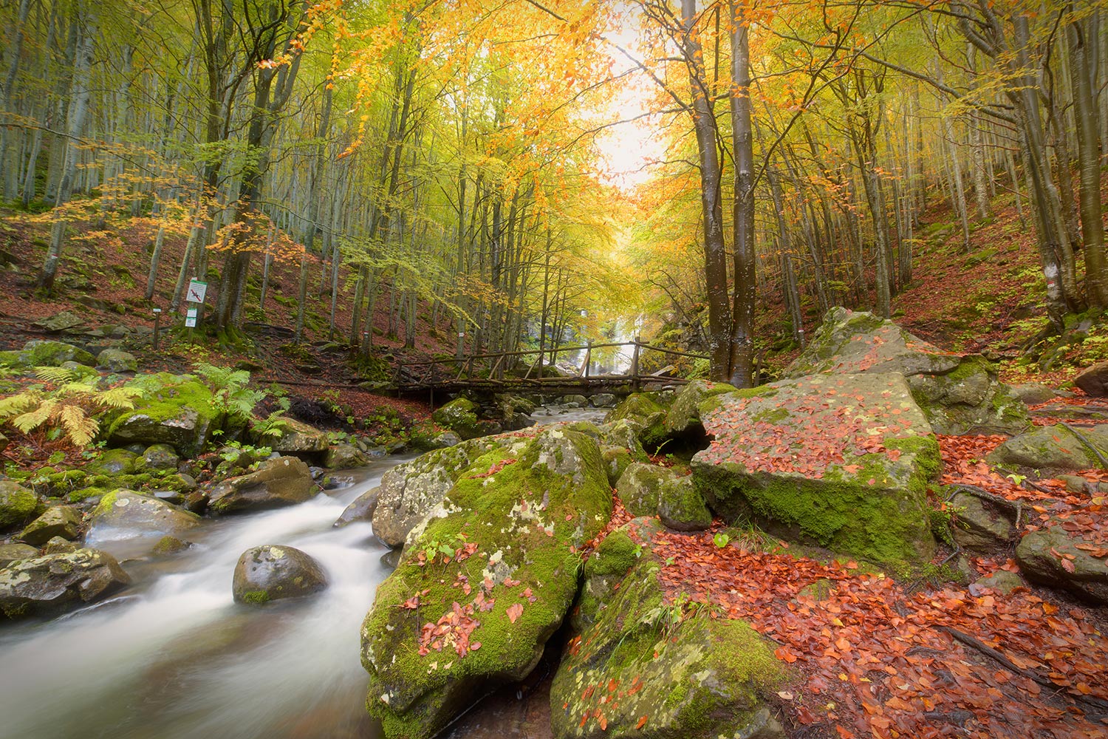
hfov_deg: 104.3
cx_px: 554
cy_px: 370
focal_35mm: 14
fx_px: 431
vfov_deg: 81.2
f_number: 16
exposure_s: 3
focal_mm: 14
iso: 64
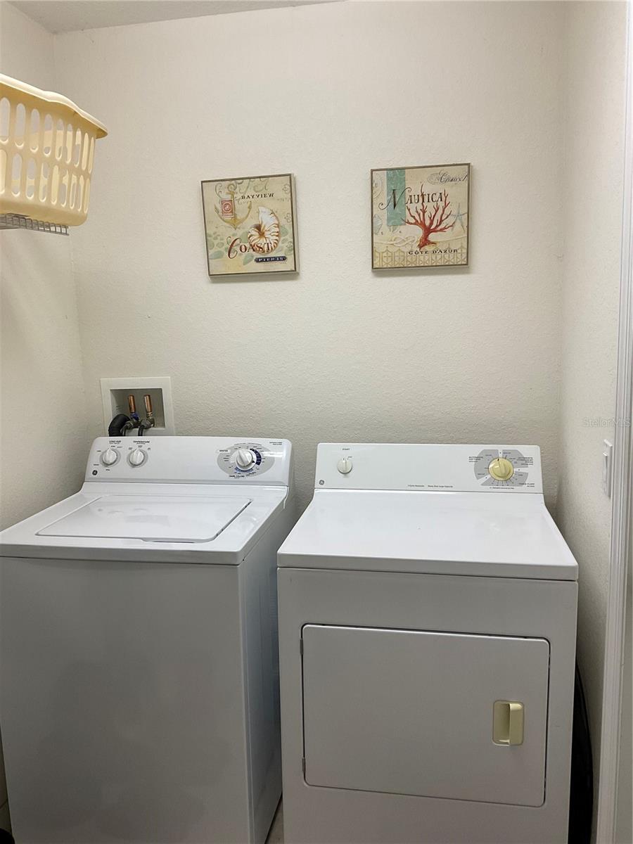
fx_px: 707
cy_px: 422
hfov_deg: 48.2
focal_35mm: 29
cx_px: 316
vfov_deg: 61.7
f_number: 1.8
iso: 50
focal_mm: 3
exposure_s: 1/120
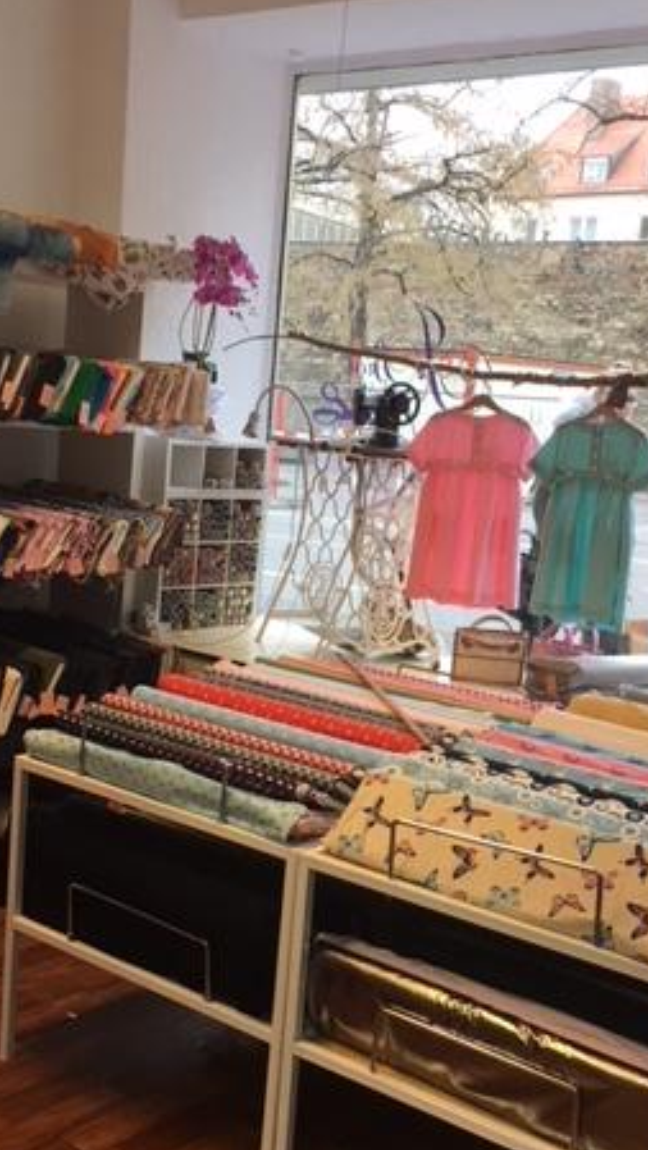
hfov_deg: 26.5
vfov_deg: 45.2
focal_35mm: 45
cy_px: 684
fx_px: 1373
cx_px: 269
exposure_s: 1/33
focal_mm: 4.15
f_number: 2.2
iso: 25
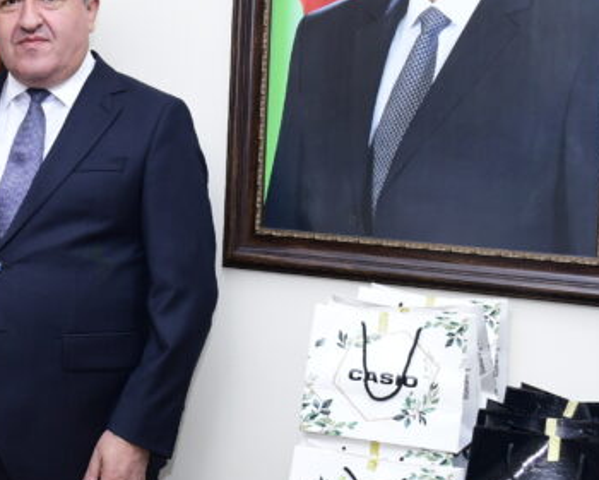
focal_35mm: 82
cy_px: 154
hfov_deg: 22.6
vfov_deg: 18.7
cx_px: 38
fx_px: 1454
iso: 500
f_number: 5
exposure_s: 1/100
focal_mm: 23
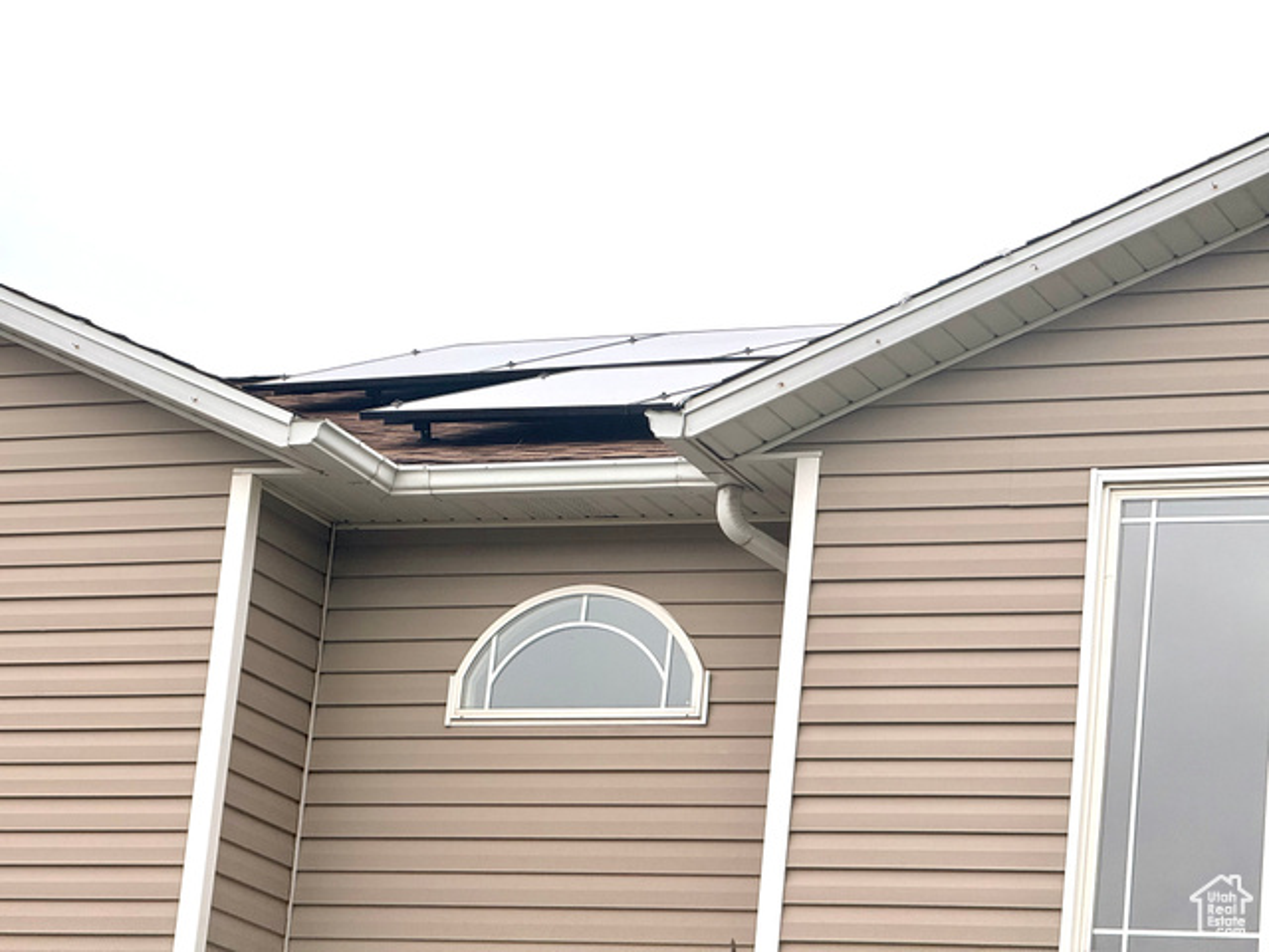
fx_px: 4399
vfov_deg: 12.3
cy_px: 476
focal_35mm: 120
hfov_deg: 16.4
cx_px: 634
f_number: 2.8
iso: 50
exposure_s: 1/346
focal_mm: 15.66
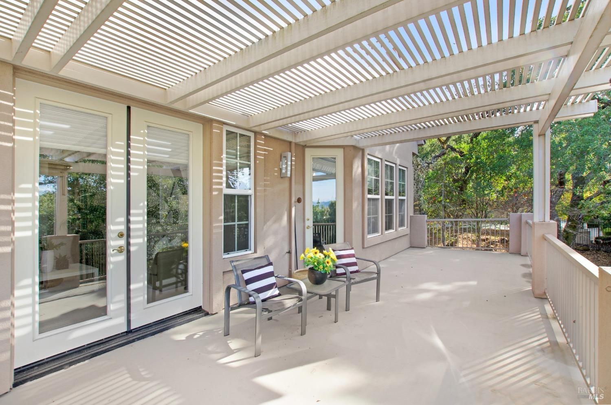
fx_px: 254
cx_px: 306
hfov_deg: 100.5
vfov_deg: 77.1
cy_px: 202
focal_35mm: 15
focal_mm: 10
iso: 100
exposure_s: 1/160
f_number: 8
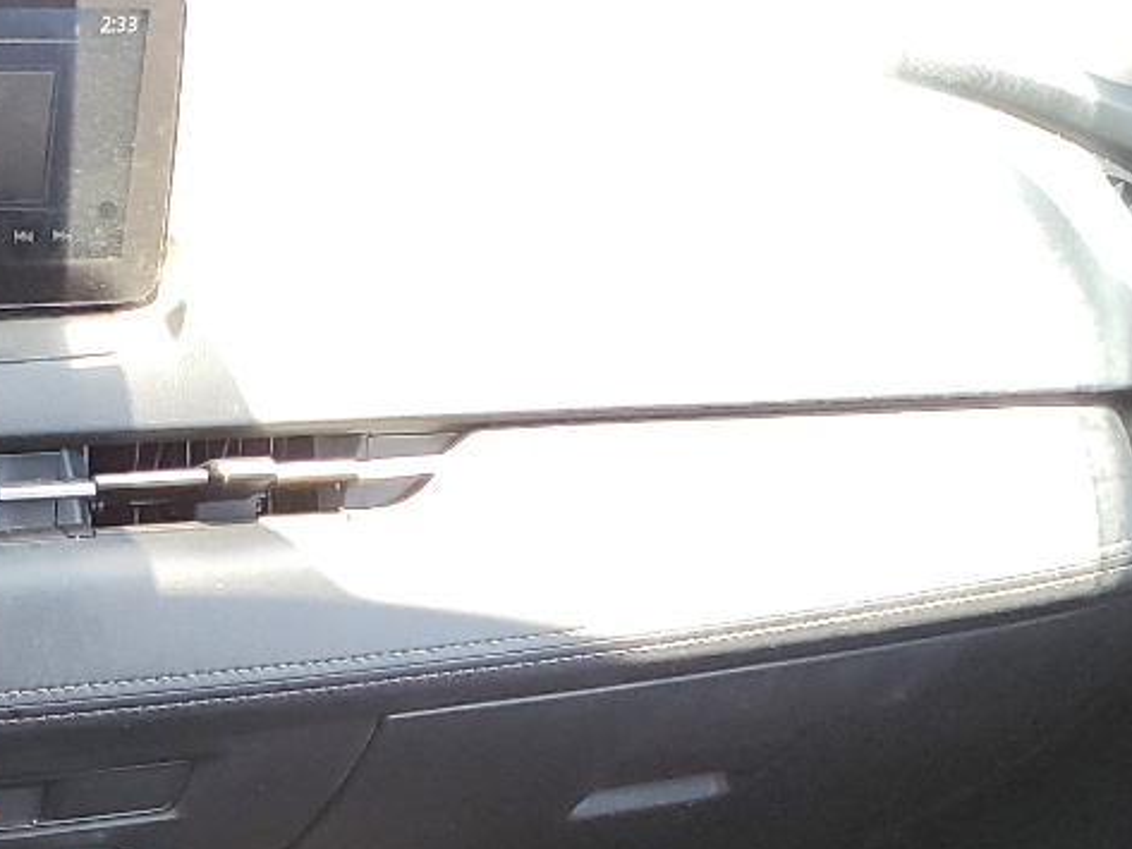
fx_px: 2878
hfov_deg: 19.9
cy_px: 1394
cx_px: -457
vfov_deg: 15.1
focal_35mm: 88
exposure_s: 1/120
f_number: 1.5
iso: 70
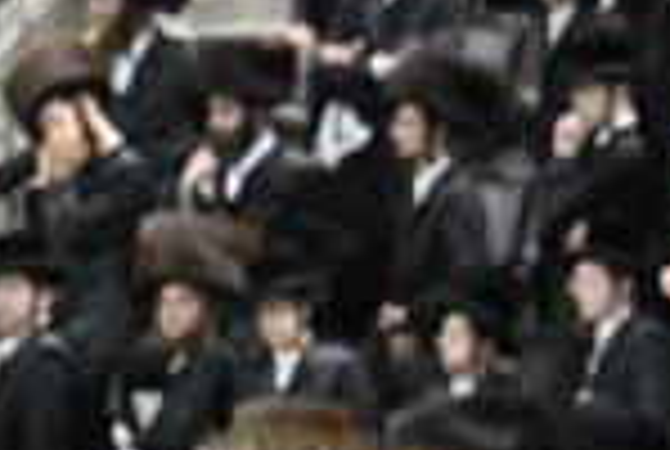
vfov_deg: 2.4
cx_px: -701
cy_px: 938
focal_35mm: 583
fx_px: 10872
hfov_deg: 3.5
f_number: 2.8
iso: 1250
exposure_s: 1/200
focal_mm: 85
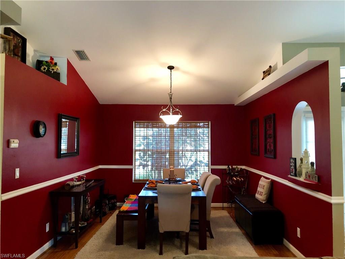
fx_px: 289
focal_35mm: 29
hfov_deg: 61.7
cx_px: 172
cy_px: 130
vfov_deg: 48.2
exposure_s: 1/13
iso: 100
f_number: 1.8
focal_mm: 3.99
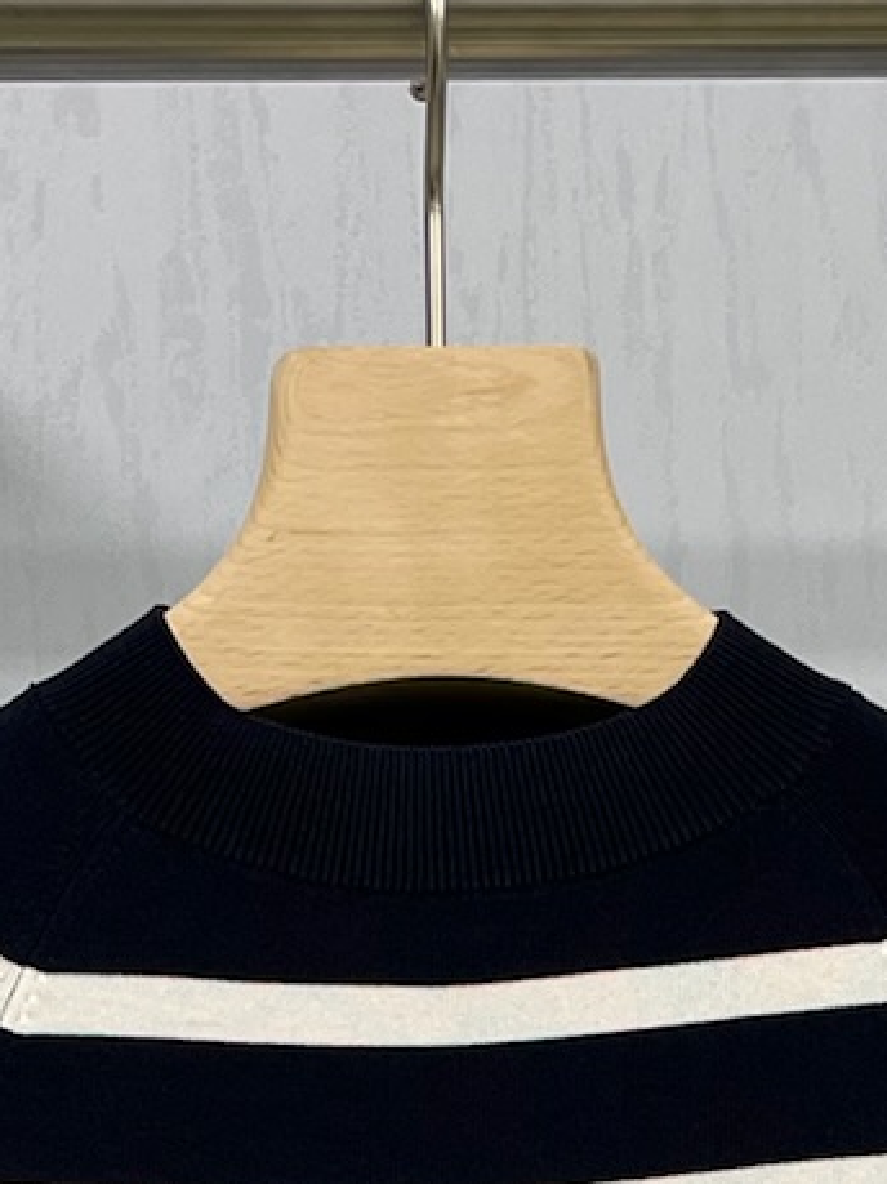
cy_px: 1986
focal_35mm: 116
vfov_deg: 15.2
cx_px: 451
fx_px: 3965
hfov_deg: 12.8
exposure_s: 1/100
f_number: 1.6
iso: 64
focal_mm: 4.2
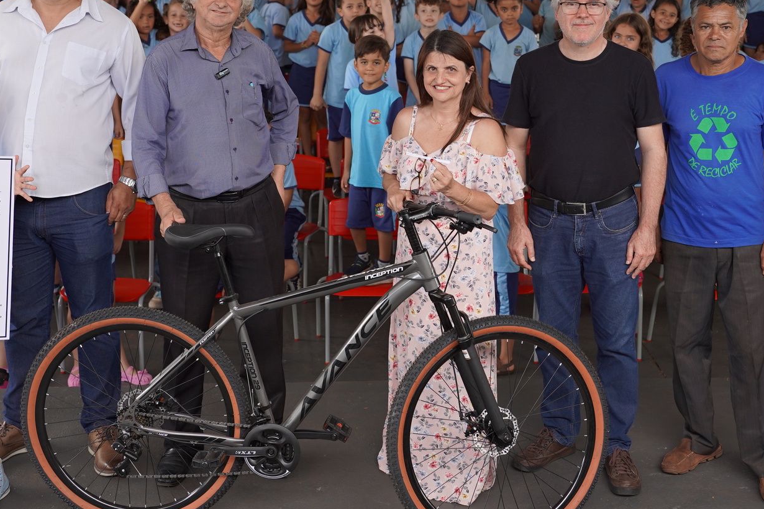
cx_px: 409
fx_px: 1358
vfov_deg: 21.1
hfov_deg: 31.4
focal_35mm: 64
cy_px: 135
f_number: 4
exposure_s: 1/160
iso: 250
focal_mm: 40
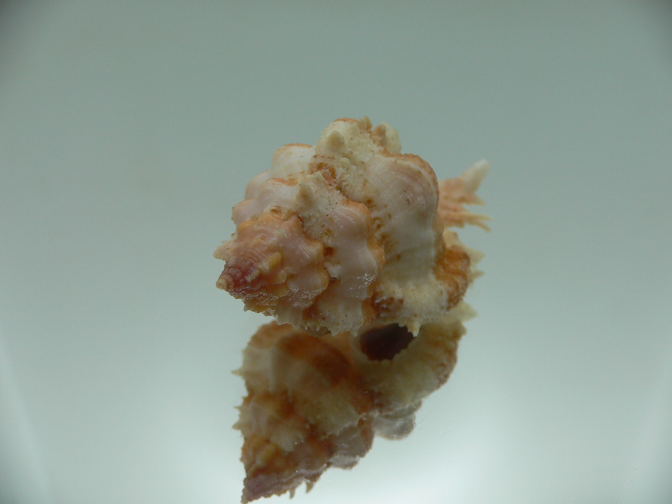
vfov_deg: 40.7
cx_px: 336
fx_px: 679
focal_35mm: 35
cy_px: 252
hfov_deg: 52.6
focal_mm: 4.6
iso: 80
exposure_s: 1/100
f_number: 2.8
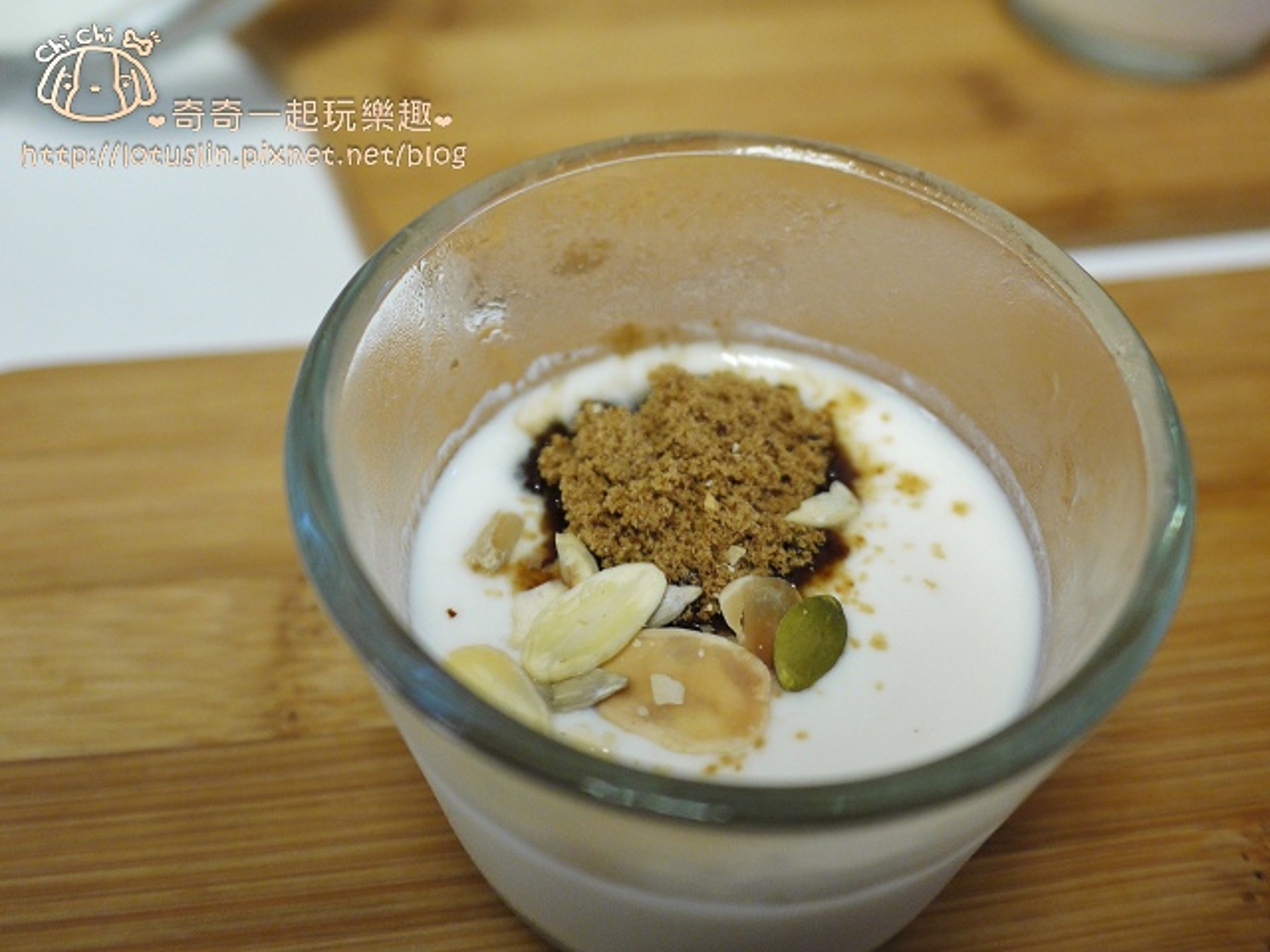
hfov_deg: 63.4
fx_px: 1027
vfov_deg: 49.7
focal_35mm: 28
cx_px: 635
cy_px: 476
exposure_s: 1/60
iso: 320
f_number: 2.5
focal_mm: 14
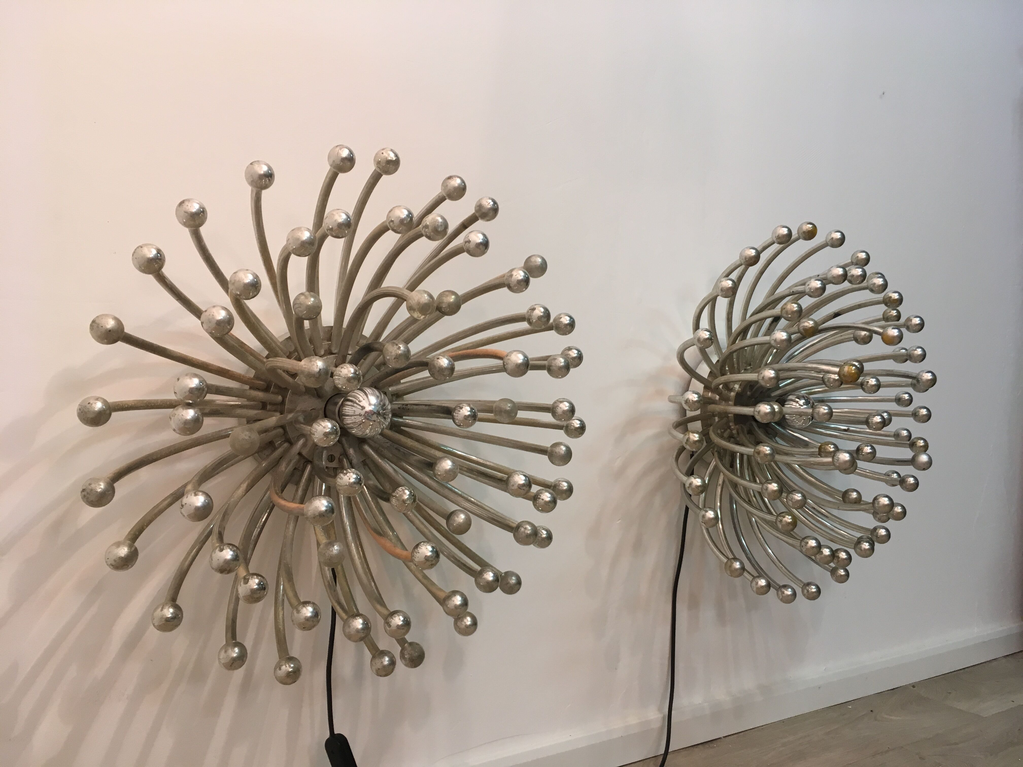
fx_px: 857
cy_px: 384
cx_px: 512
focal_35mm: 29
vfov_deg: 48.2
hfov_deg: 61.7
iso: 80
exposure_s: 1/33
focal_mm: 4.15
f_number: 2.2
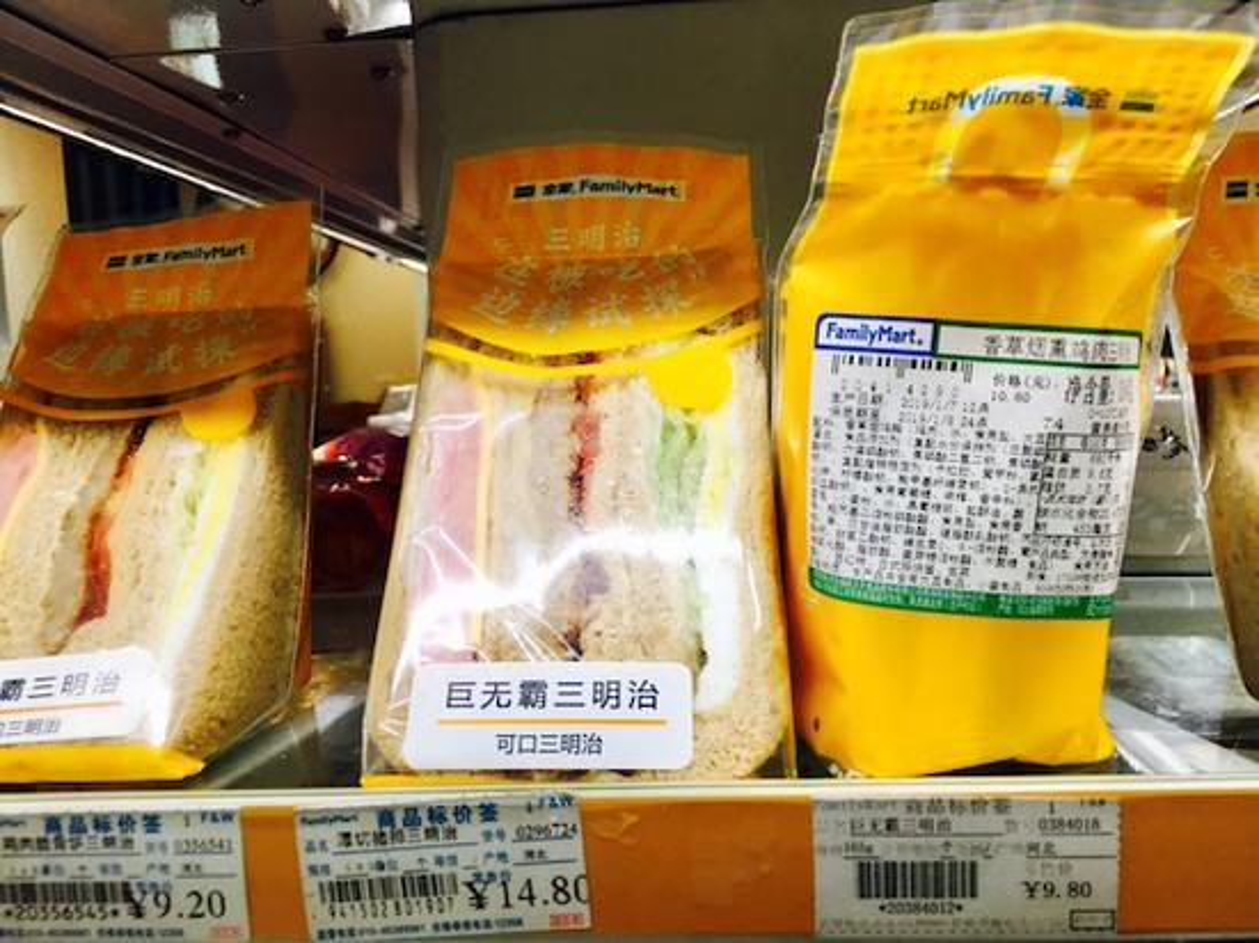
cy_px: 472
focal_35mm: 29
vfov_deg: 48.2
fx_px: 1054
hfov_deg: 61.7
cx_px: 630
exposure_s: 1/100
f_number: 2.2
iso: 40
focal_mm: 4.15
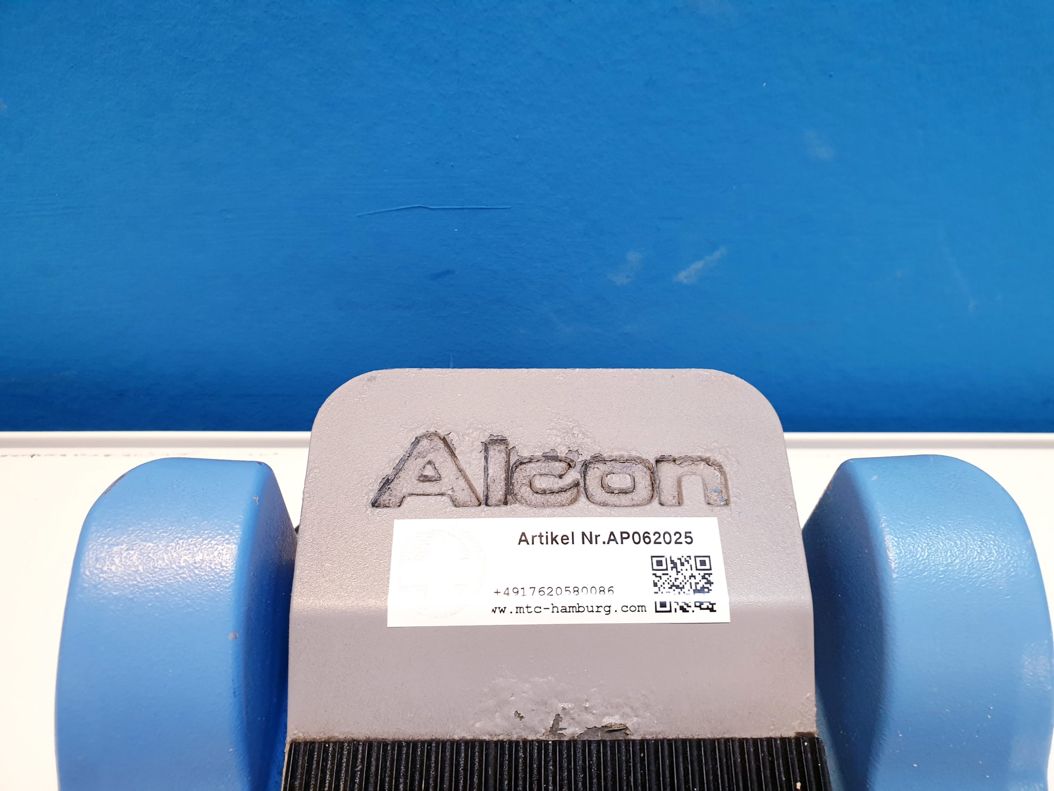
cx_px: 527
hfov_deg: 67.3
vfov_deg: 53.1
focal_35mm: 26
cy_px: 396
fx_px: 792
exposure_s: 1/50
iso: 125
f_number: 2.4
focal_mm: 4.3
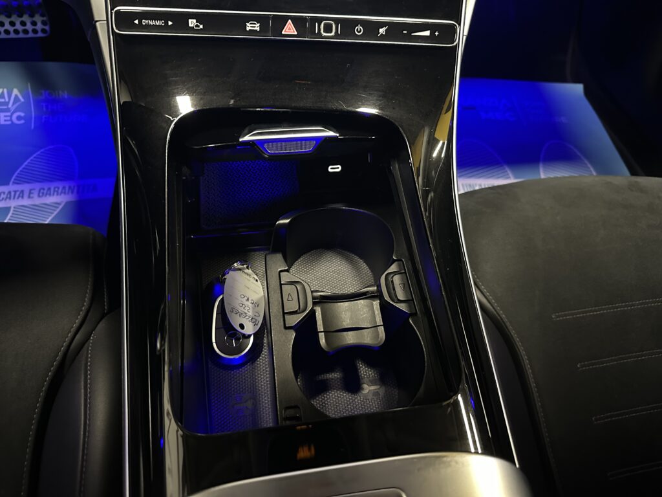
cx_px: 331
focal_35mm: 24
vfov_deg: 56.8
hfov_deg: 71.6
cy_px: 248
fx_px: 459
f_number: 1.78
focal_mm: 6.86
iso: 1600
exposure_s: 1/27
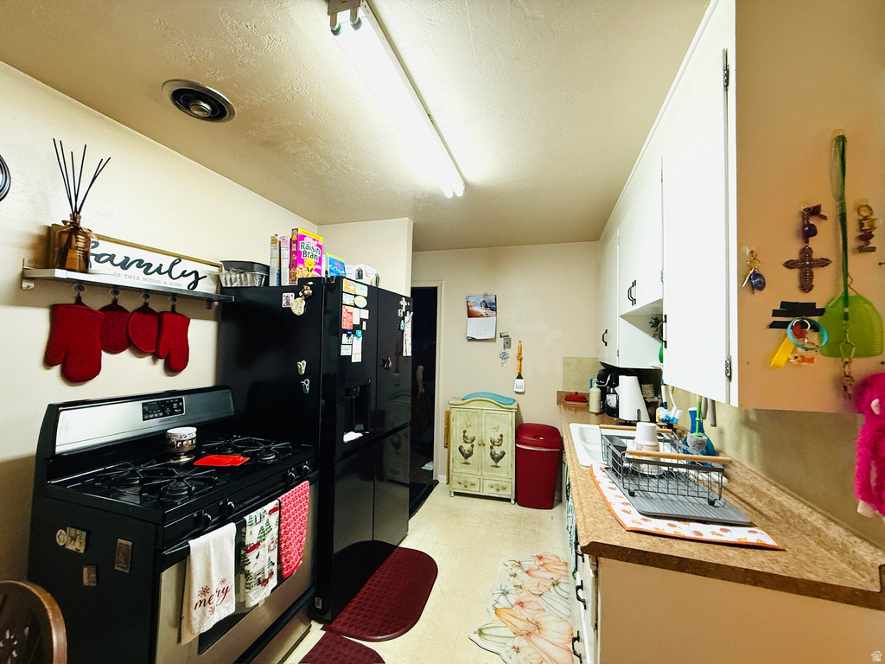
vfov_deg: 85.7
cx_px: 442
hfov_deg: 102.1
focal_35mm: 14
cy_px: 332
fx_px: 358
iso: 320
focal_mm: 2.22
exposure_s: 1/60
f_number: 2.2
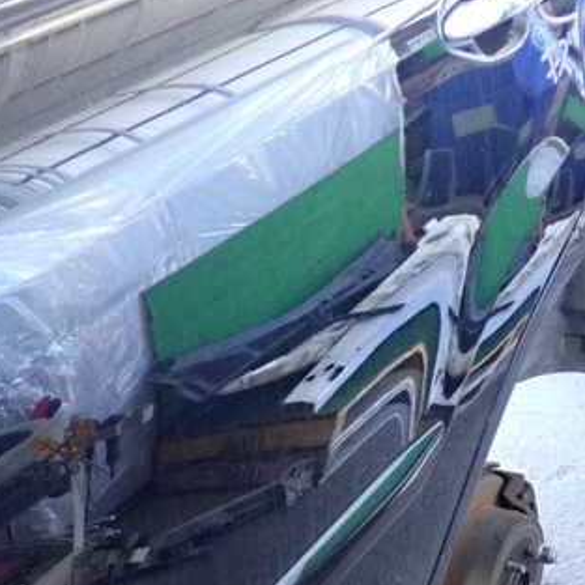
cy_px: 348
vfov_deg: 28.1
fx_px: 1166
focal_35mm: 61
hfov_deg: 27.5
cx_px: 101
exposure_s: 1/125
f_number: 2.5
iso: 2000
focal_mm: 6.37
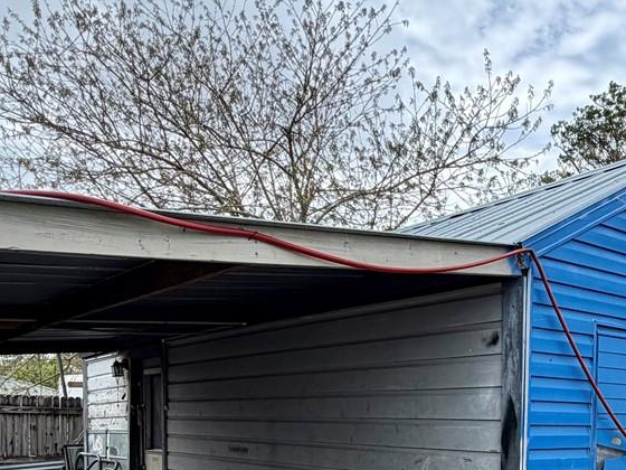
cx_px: 428
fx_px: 723
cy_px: 473
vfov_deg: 32.9
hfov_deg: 45.9
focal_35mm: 40
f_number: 2.2
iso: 32
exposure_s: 1/770
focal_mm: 2.22
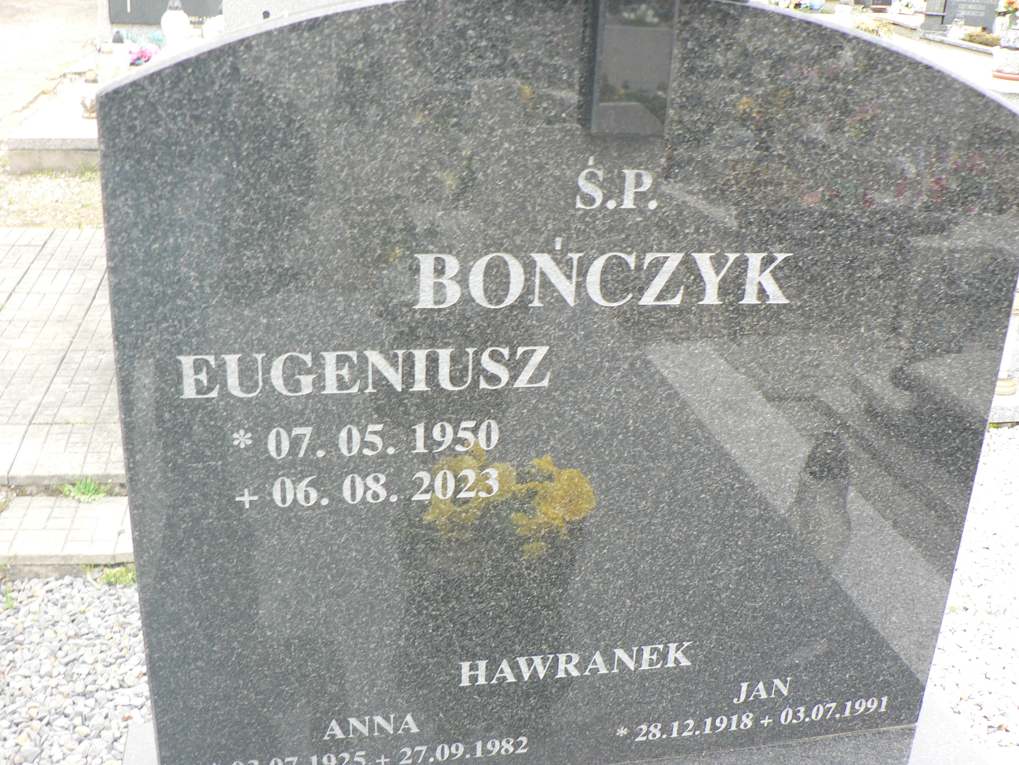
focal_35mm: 36
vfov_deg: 39.7
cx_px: 510
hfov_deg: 51.4
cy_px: 382
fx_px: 1060
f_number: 2.8
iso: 100
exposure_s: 1/25
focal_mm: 6
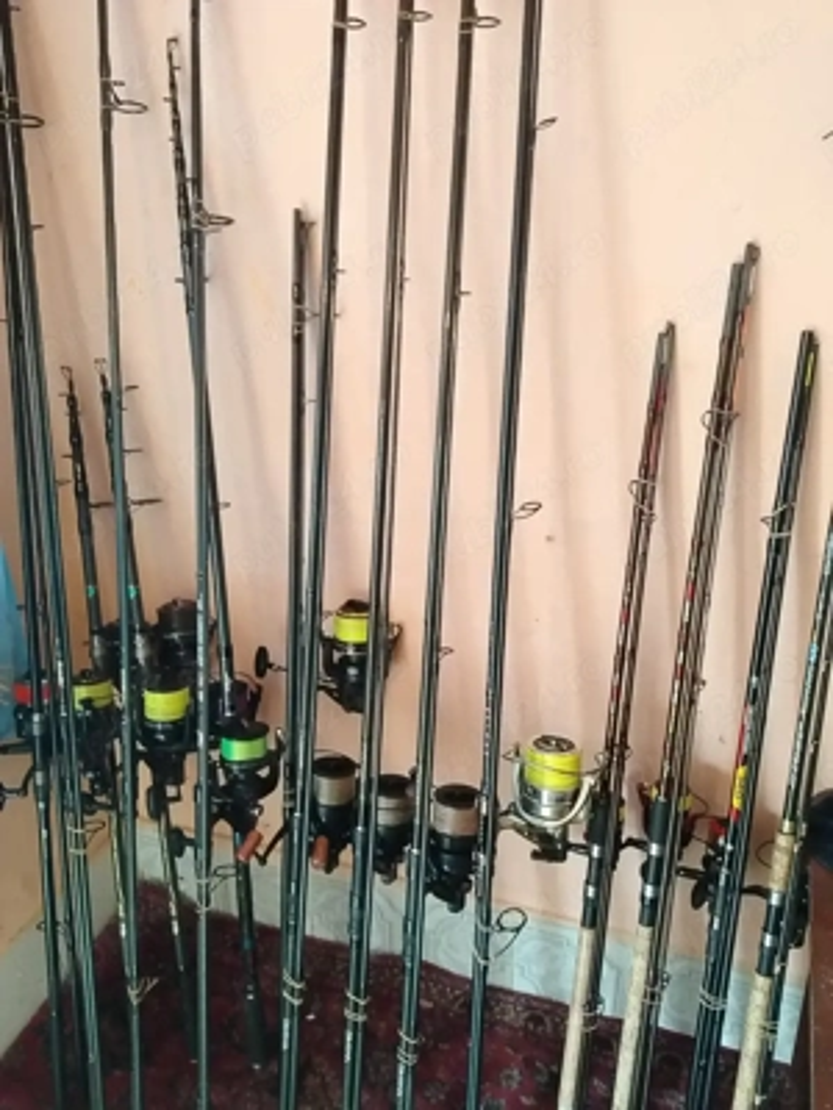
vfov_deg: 60.0
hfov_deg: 46.8
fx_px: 963
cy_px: 555
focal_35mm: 30
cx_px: 416
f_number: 1.75
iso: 1996
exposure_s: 1/20
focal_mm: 5.25
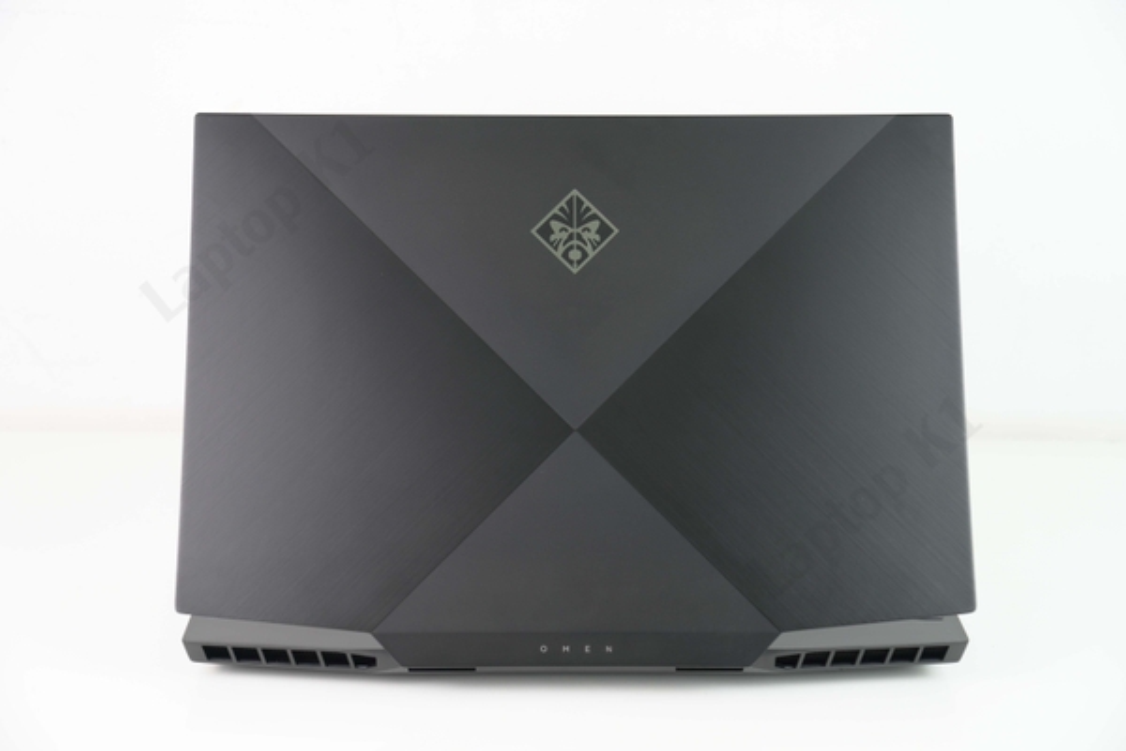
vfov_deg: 21.1
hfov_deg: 31.2
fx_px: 2017
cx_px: 563
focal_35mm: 64
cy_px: 376
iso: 100
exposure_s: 1/20
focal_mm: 43
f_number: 3.5
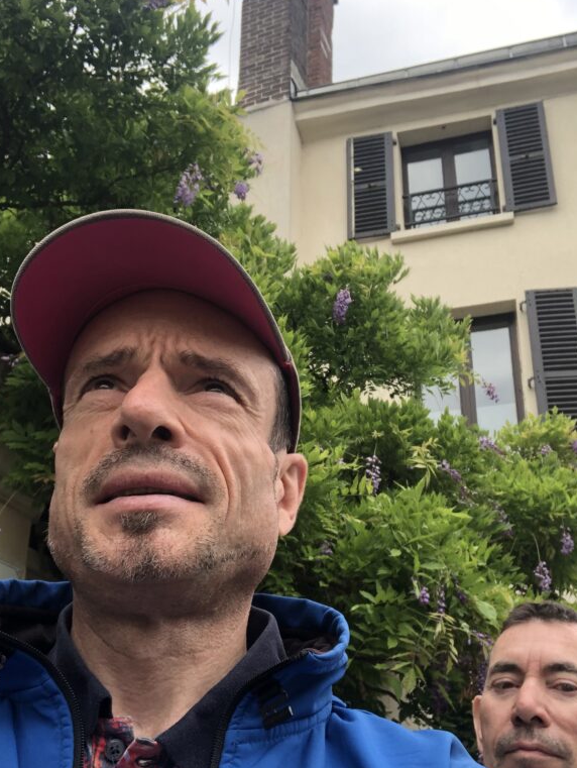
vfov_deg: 43.6
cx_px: 267
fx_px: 954
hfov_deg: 33.6
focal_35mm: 43
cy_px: 453
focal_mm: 2.87
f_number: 2.2
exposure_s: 1/170
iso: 20
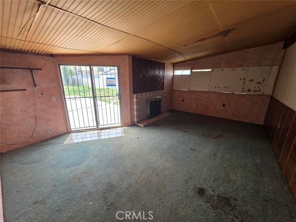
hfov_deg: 106.2
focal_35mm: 13
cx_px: 148
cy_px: 111
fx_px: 111
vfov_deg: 89.9
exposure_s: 1/120
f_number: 1.9
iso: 64
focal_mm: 2.2
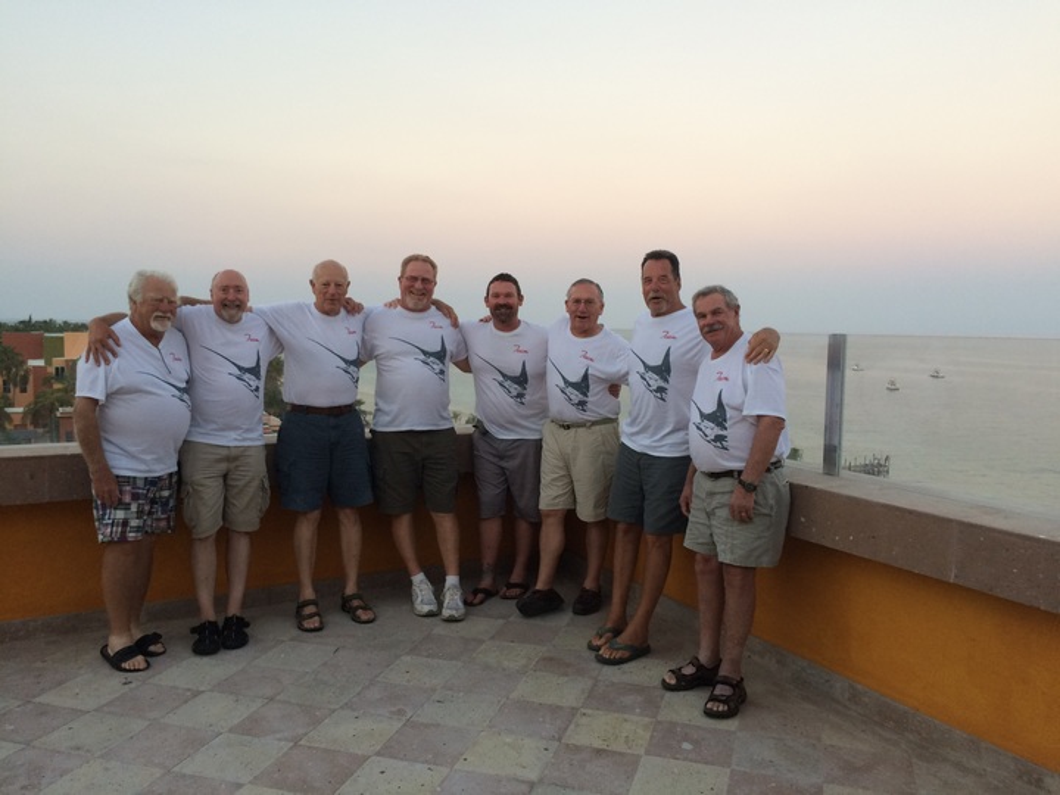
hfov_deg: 61.7
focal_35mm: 29
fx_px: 888
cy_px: 398
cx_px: 530
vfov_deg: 48.2
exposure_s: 1/40
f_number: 2.2
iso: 40
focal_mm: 4.15
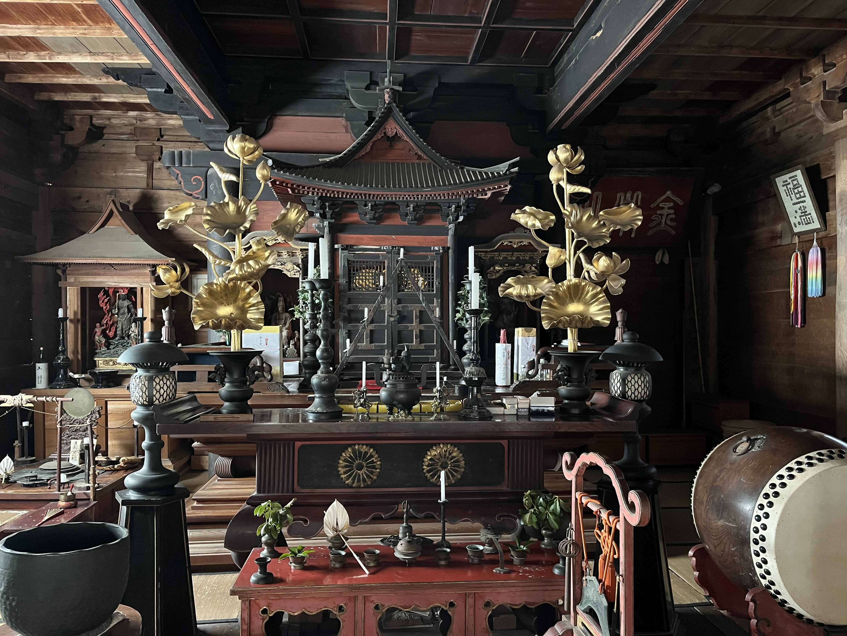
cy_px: 318
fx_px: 636
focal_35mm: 26
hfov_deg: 67.3
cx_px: 424
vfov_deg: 53.1
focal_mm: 5.1
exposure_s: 1/40
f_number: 1.6
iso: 640
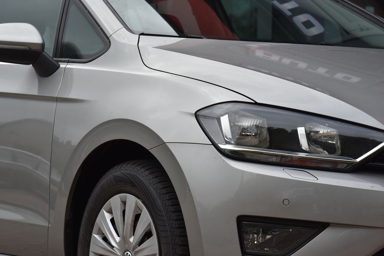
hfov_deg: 17.1
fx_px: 1281
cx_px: 192
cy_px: 128
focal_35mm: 120
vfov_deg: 11.4
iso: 500
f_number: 9
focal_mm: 120
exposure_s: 1/320
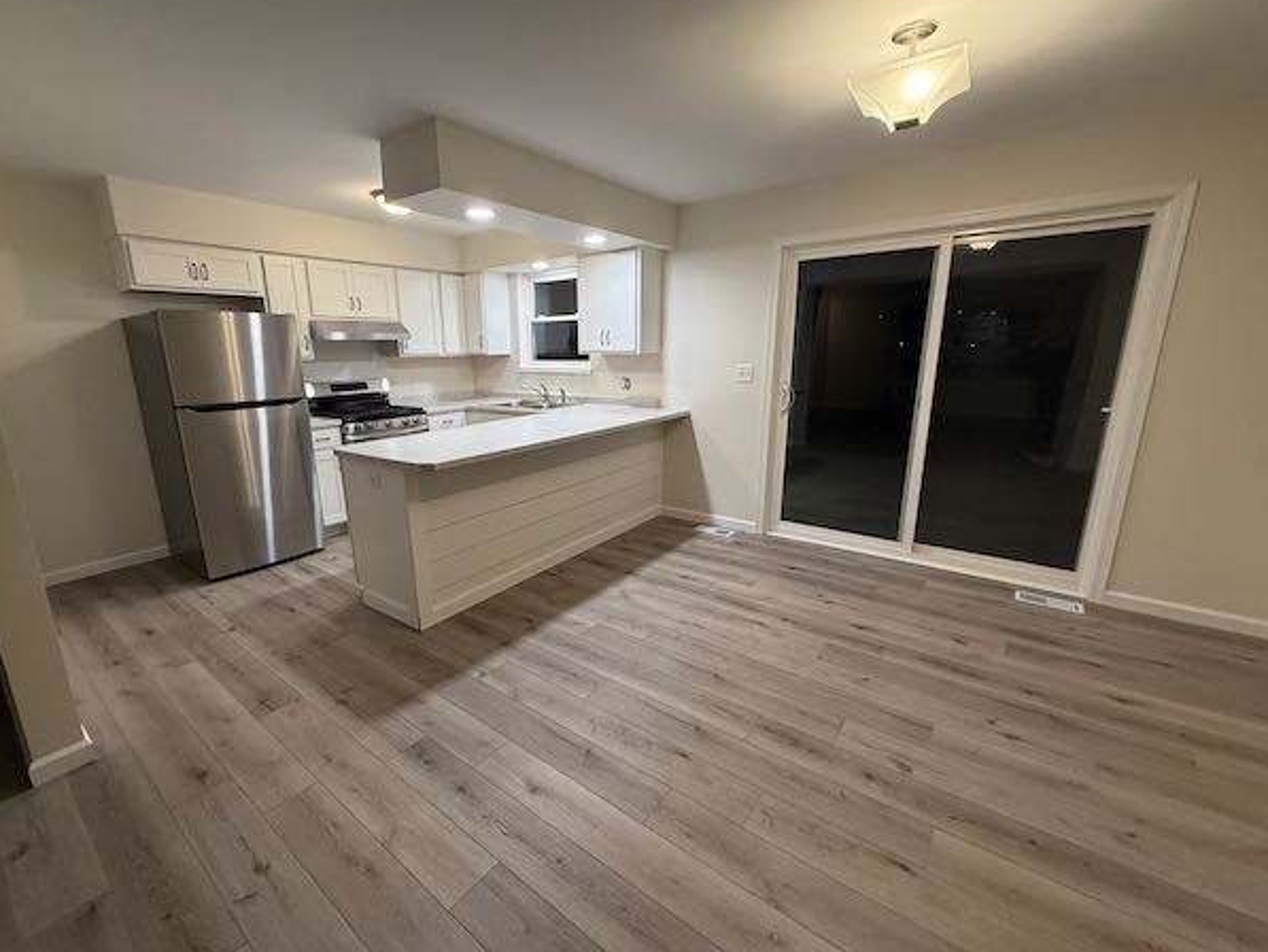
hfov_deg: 98.0
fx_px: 550
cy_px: 478
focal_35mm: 15
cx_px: 590
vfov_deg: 81.8
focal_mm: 2.22
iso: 320
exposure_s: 1/120
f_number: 2.2
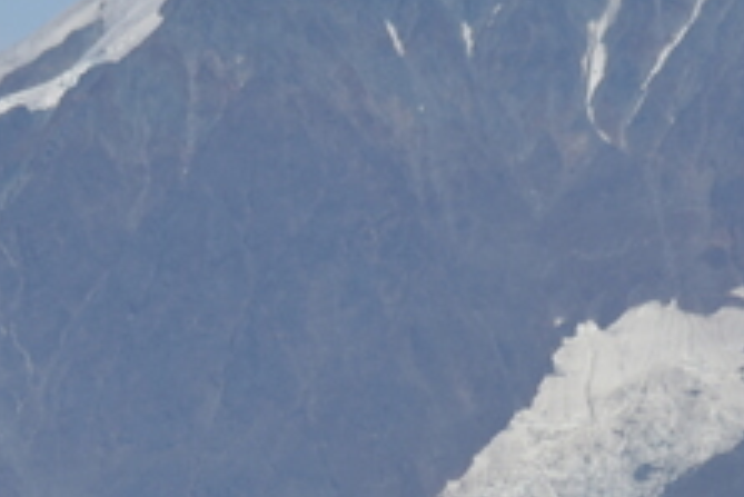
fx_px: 24960
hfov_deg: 1.7
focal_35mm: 1207
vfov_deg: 1.1
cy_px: 941
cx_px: 200
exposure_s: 1/500
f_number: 10
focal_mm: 210
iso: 100
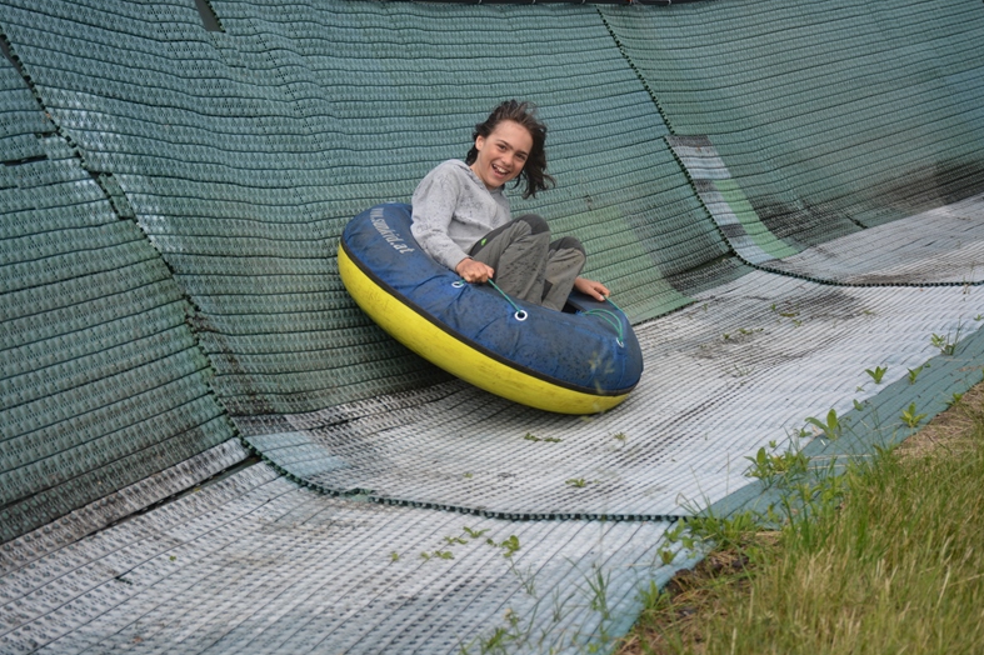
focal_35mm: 61
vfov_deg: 22.2
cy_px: 327
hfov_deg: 32.9
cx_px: 493
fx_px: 1667
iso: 400
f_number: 5.6
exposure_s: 1/1250
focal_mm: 40
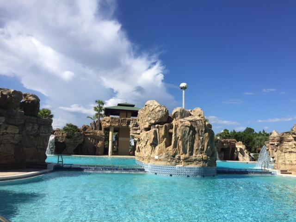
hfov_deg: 61.7
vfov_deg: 48.2
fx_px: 248
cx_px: 148
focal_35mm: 29
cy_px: 111
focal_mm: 4.15
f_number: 2.2
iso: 32
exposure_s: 1/2825
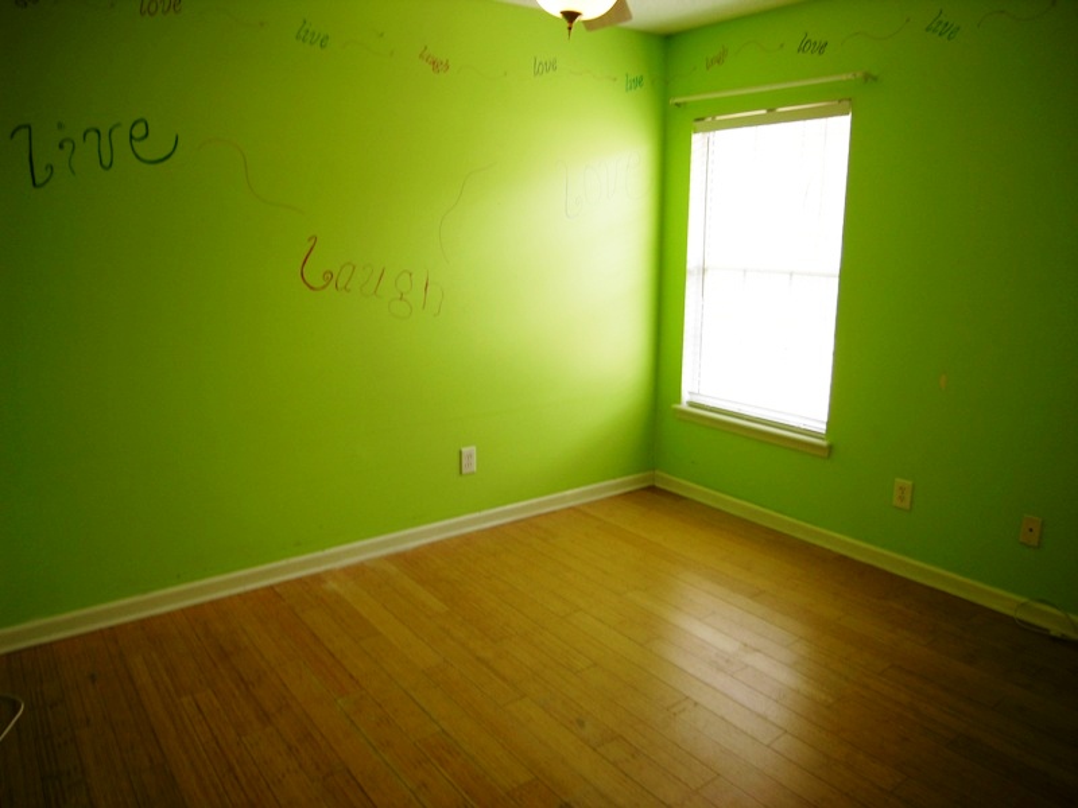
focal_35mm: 24
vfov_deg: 56.8
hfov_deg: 71.6
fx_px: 747
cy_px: 404
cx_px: 539
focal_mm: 6.1
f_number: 2.6
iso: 50
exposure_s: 1/27.4
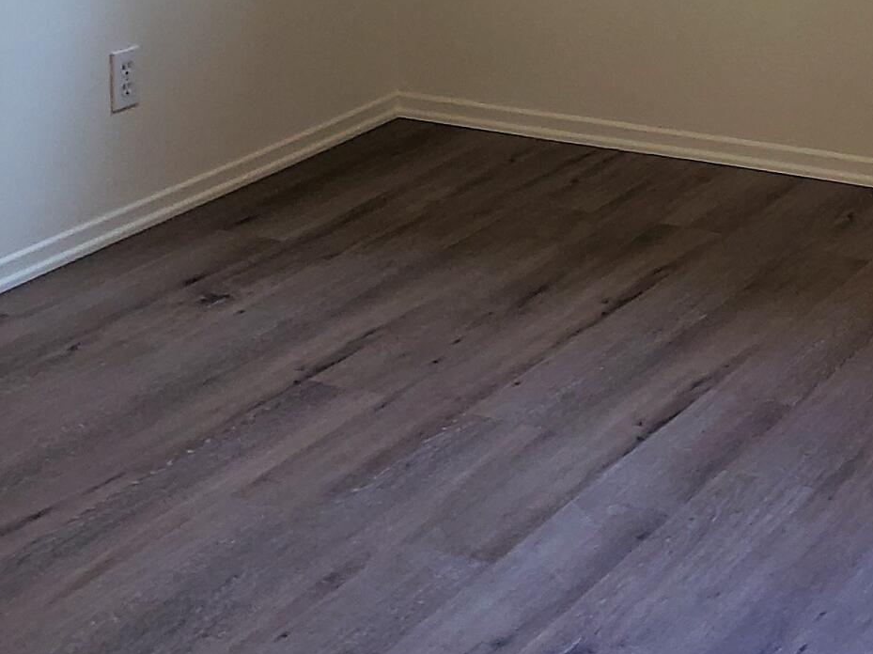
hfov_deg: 22.6
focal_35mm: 84
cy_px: -270
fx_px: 2118
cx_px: 808
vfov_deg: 16.3
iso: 125
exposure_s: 1/60
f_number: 2.4
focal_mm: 4.3
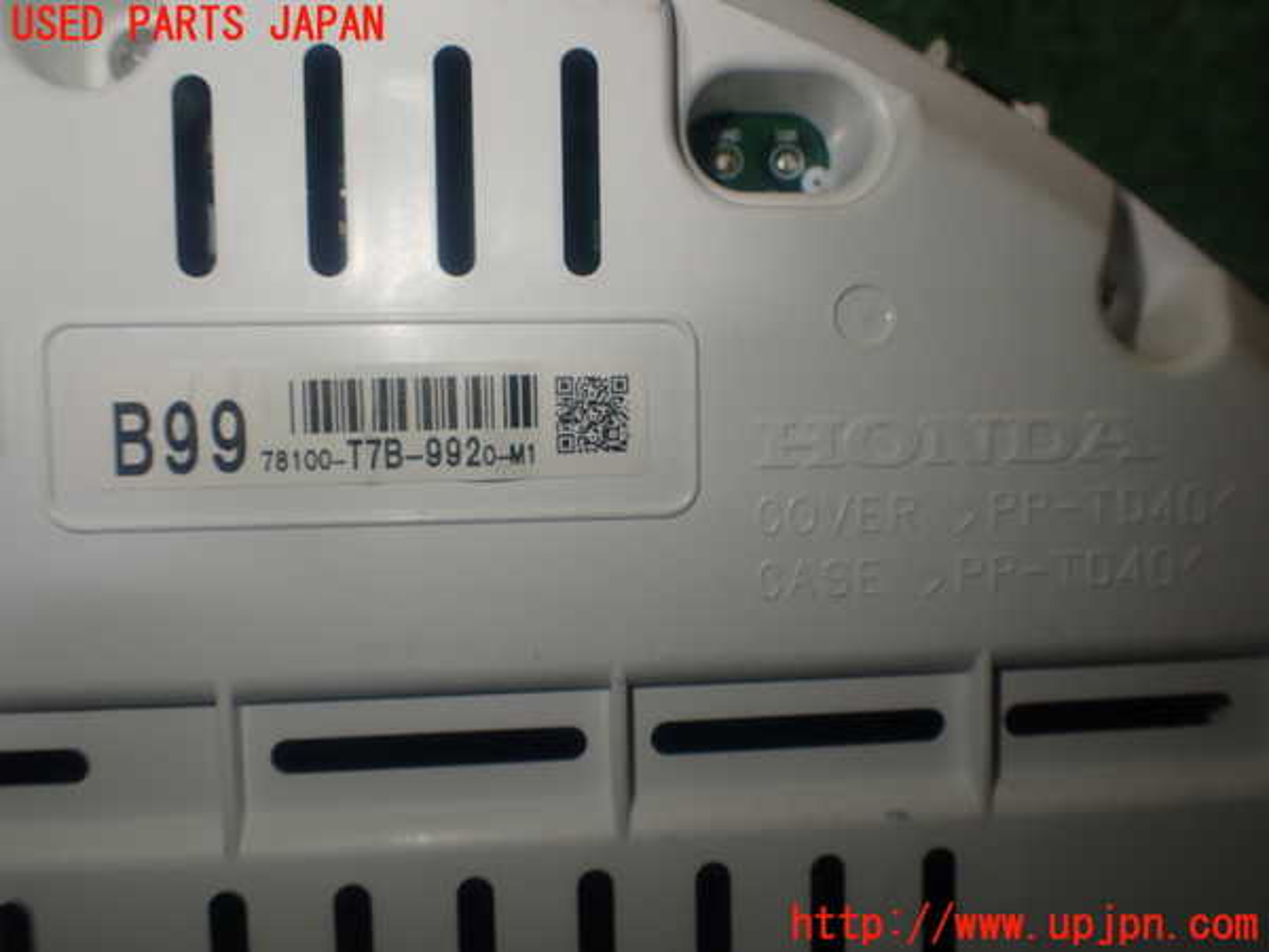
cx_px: 634
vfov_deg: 46.8
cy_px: 476
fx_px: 1100
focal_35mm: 30
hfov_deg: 60.0
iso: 100
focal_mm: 5.4
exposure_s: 1/100
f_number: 3.2
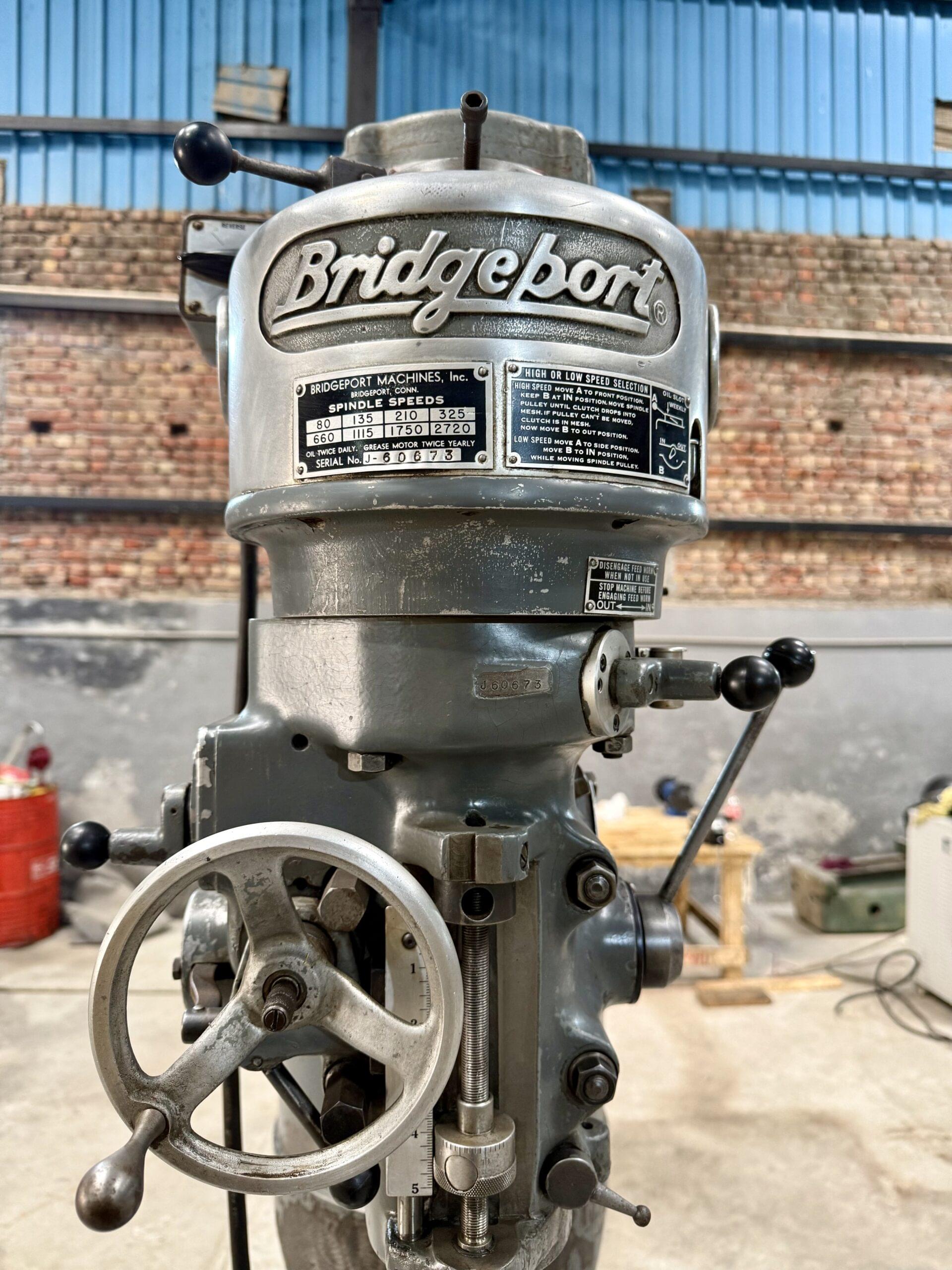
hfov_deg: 56.8
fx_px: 880
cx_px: 476
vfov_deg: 71.6
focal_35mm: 24
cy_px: 635
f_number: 1.78
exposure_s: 1/50
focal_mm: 6.76
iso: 200
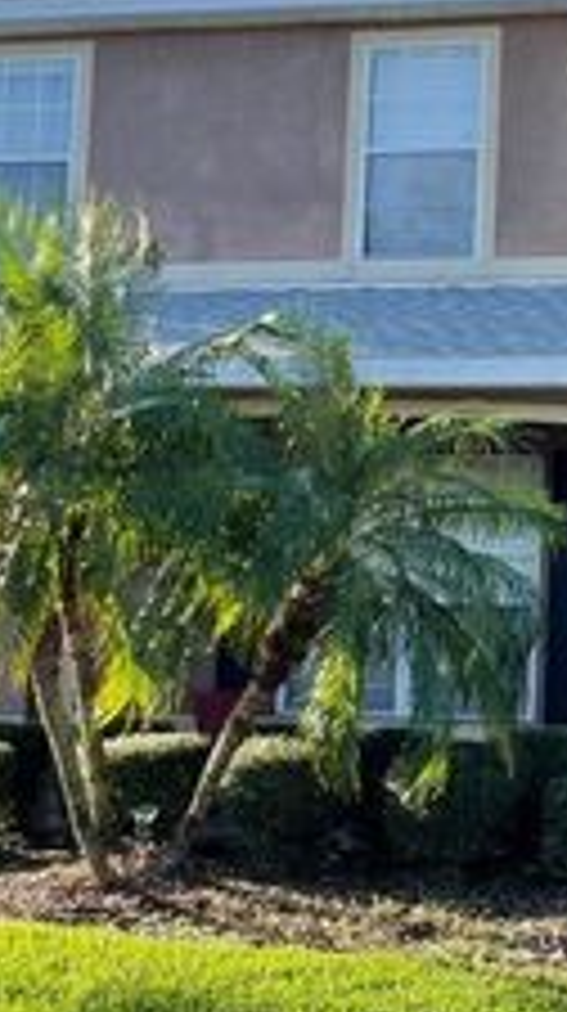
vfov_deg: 33.3
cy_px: 470
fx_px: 1690
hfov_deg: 17.7
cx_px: 756
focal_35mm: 63
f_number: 1.6
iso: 32
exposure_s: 1/578
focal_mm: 4.2
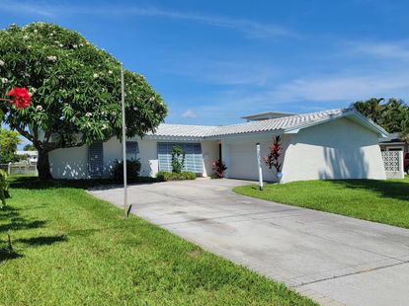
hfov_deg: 61.5
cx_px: 182
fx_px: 342
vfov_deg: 48.1
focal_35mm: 29
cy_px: 137
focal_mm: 6.7
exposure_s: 1/1441
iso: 16
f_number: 1.8
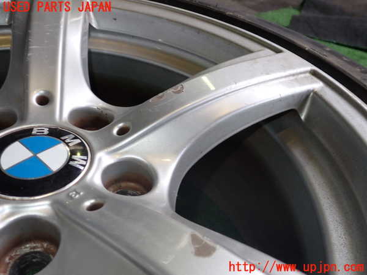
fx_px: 318
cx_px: 184
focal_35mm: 30
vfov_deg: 46.8
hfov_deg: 60.0
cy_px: 138
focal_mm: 5.4
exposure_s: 1/30
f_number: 6.3
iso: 200
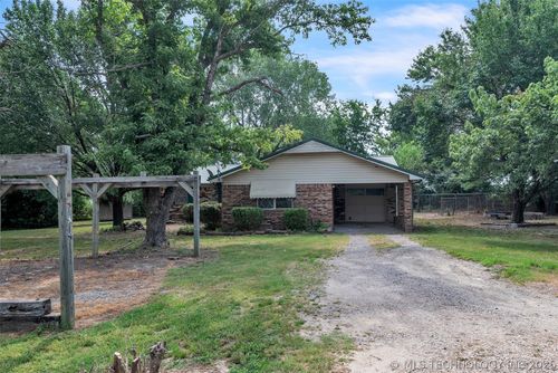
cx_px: 279
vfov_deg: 46.5
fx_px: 434
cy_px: 186
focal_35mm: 28
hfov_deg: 65.4
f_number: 8
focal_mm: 28
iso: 400
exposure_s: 1/400
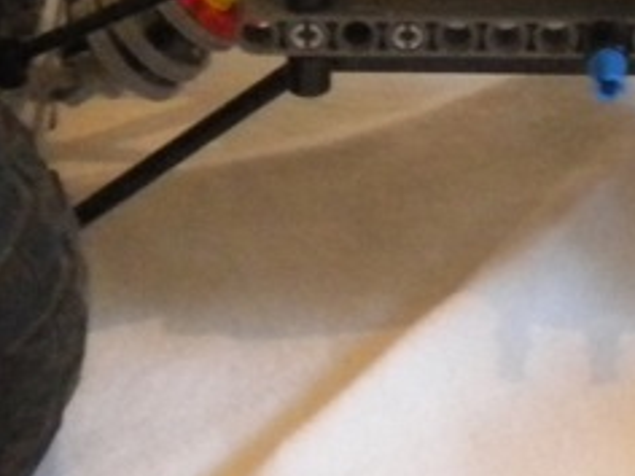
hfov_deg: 12.8
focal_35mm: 152
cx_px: 683
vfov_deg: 9.7
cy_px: 78
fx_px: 2788
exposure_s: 1/43.8
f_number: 3.1
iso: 800
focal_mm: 6.3
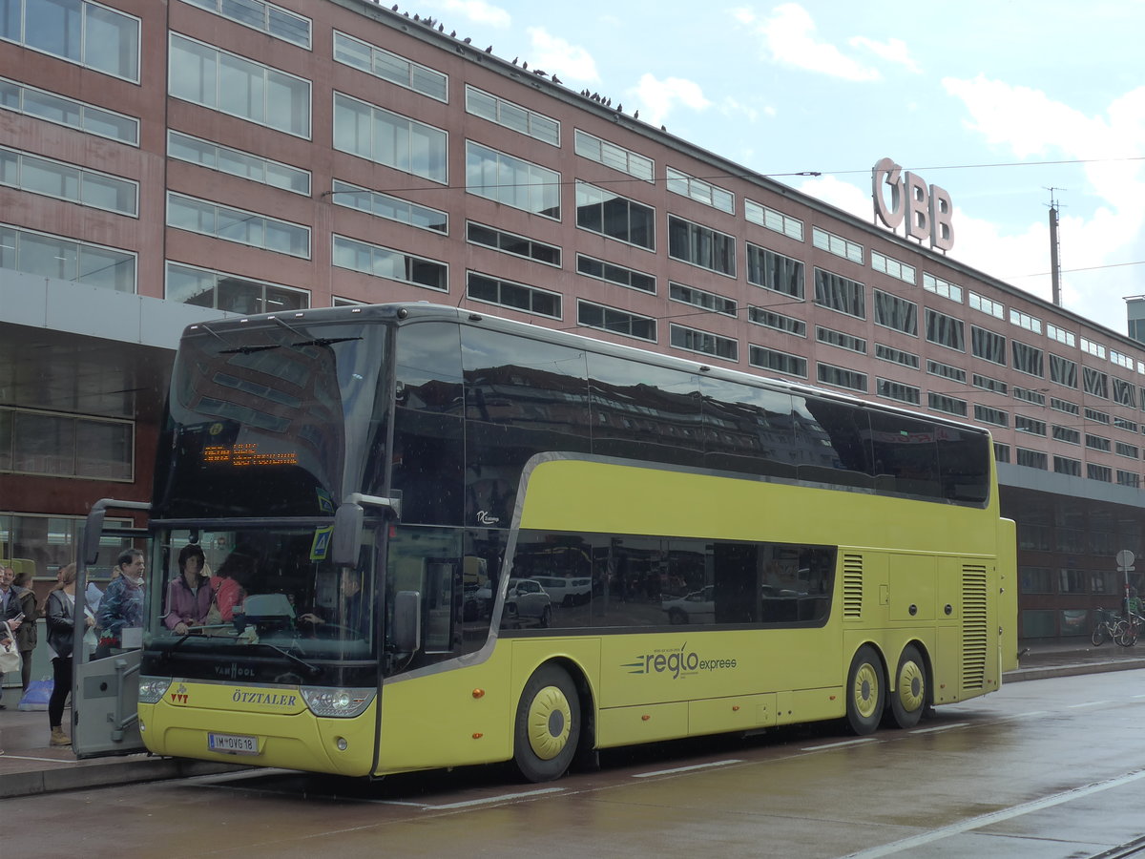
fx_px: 1720
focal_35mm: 52
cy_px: 430
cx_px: 572
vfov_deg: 28.0
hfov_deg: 36.8
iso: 160
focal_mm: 10.7
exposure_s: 1/1300
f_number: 3.3
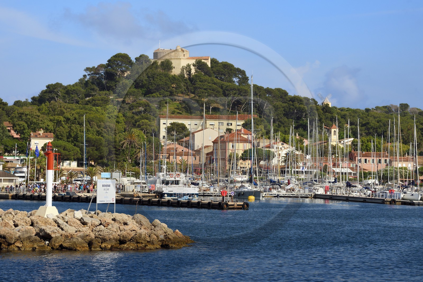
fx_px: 1527
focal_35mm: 130
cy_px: 141
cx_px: 212
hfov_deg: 15.8
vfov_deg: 10.5
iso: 200
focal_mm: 130
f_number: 8
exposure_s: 1/800
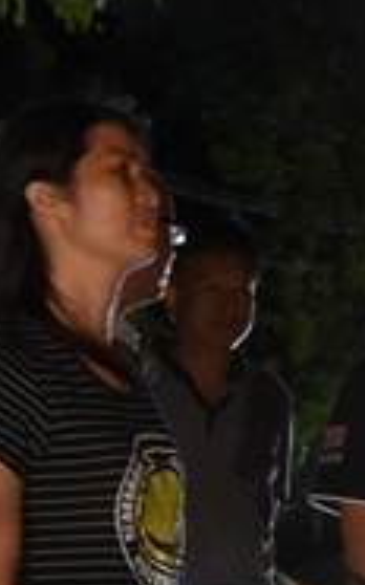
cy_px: 557
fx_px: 2662
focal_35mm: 167
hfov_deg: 7.8
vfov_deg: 12.4
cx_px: 327
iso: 6400
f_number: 4
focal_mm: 38
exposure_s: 1/20
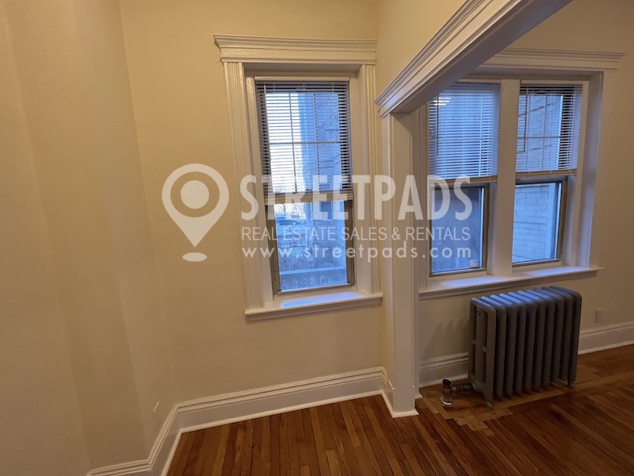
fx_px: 238
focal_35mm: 13
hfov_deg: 106.2
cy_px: 238
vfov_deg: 89.9
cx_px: 317
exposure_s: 1/120
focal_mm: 1.57
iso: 200
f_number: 1.8
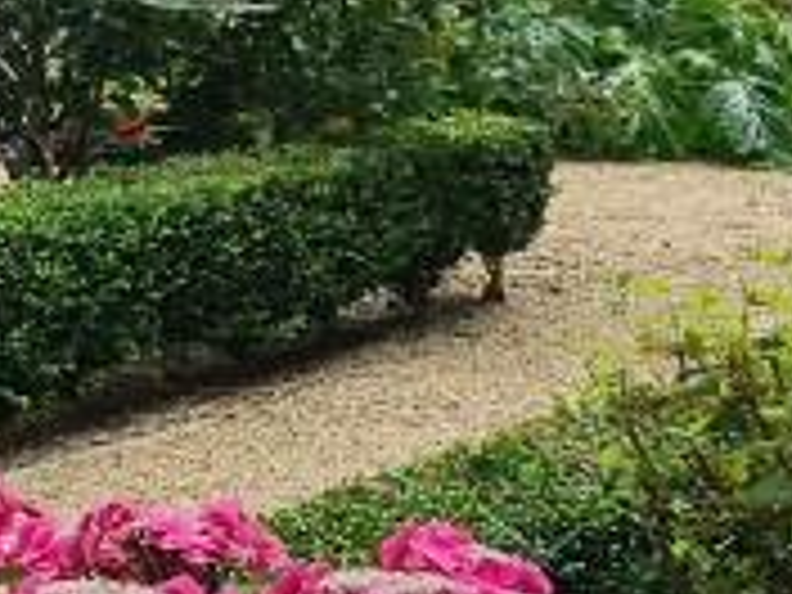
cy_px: -684
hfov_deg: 12.0
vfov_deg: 9.1
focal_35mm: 151
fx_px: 3455
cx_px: -626
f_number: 1.8
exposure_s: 1/3000
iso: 50
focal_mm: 5.4
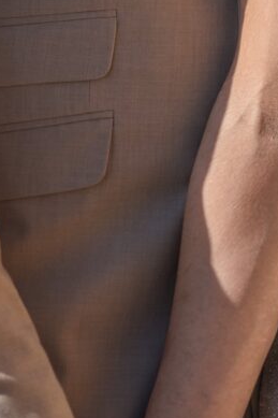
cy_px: -366
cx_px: 337
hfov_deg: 5.5
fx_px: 2887
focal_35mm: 249
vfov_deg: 8.0
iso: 200
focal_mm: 63
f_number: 4
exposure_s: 1/2500
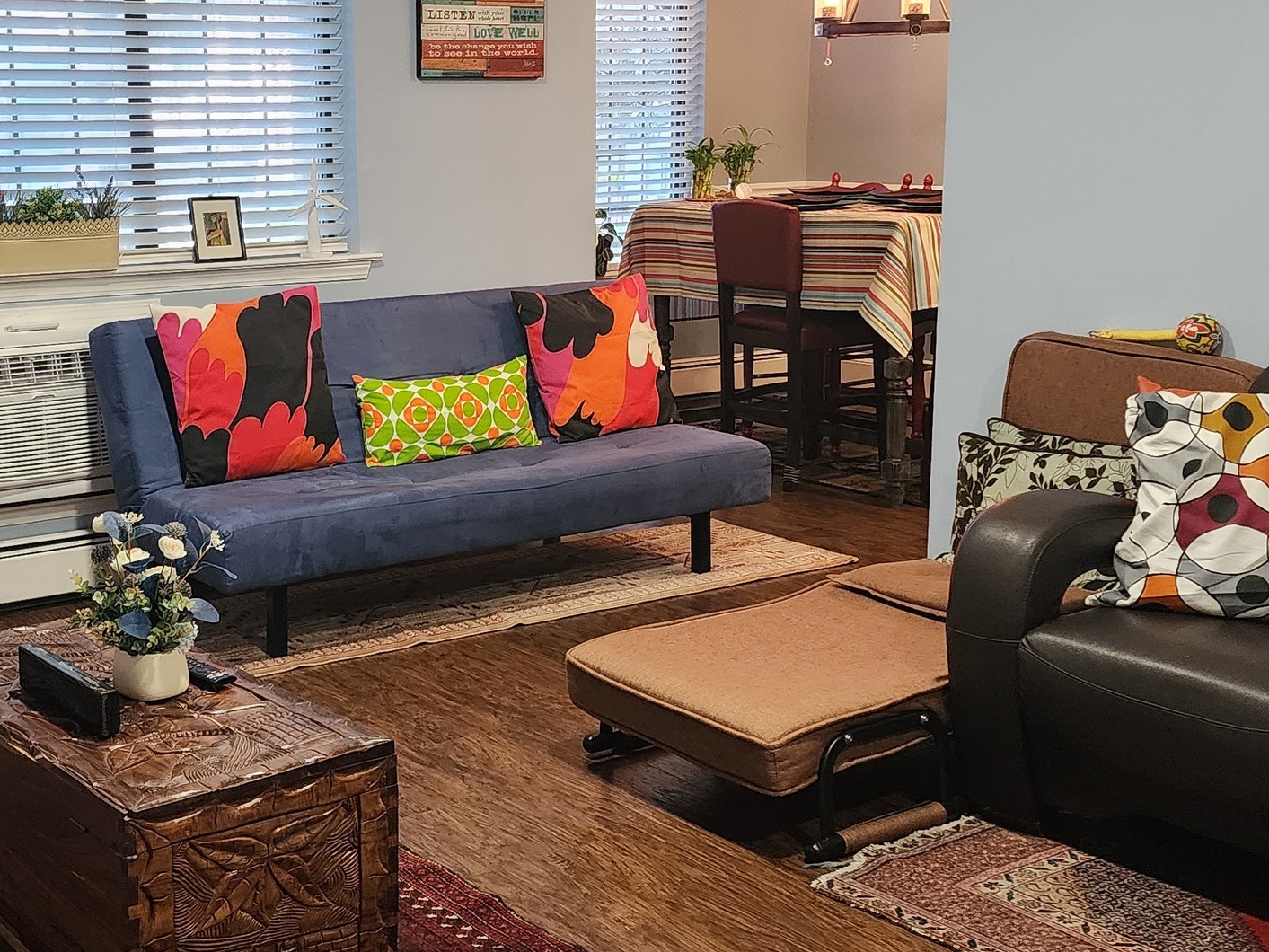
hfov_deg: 37.9
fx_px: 1833
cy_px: 436
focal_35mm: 50
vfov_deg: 29.1
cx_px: 451
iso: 640
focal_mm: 6.4
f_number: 1.8
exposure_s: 1/120
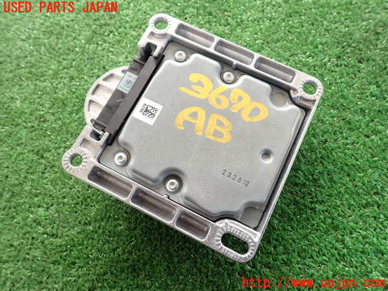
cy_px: 146
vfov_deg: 54.9
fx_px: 280
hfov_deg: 69.4
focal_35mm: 25
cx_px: 194
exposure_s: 1/100
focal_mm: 4.5
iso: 100
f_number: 2.8
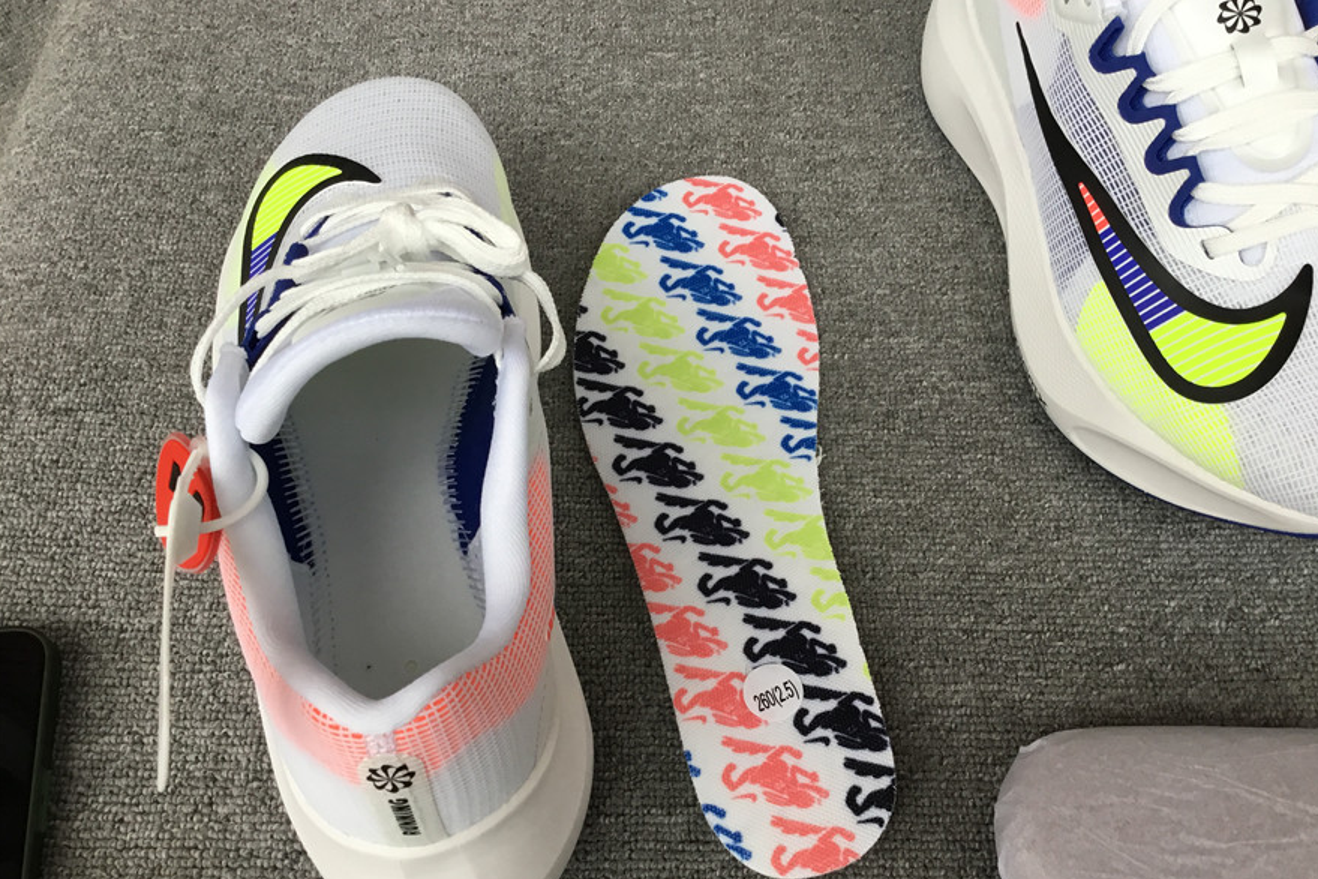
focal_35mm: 33
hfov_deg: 57.2
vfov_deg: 39.9
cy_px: 470
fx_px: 1208
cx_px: 669
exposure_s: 1/33
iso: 25
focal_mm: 3.3
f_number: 2.4
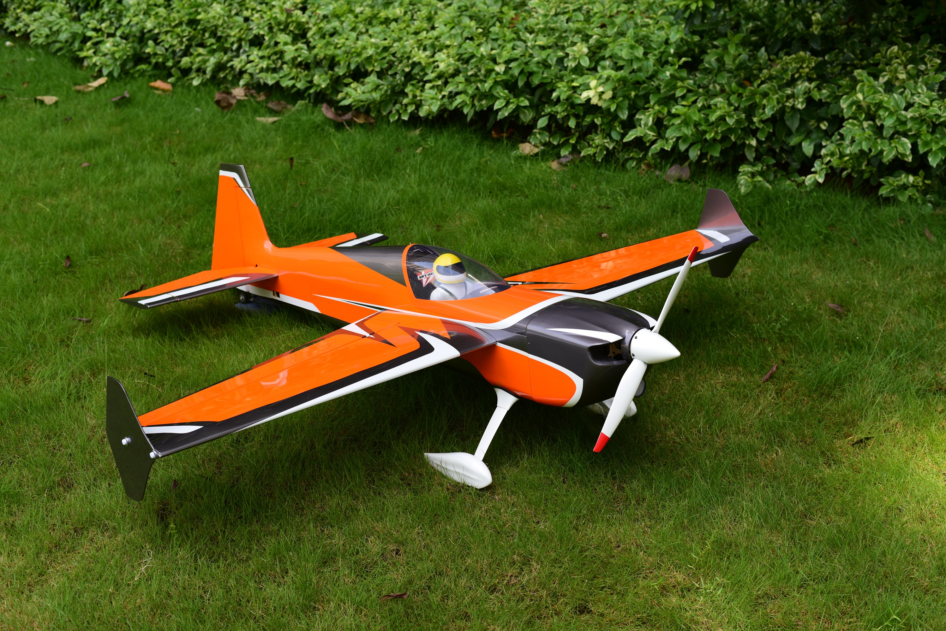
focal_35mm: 50
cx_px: 473
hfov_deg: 39.6
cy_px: 316
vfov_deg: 27.0
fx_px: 1314
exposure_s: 1/100
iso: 100
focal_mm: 50
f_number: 5
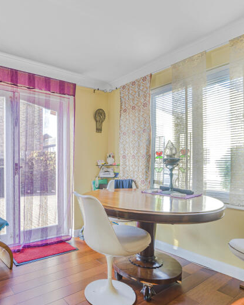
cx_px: 76
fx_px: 199
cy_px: 168
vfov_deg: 74.8
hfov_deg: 61.1
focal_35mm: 22
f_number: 9
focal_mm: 12
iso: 320
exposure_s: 1.3
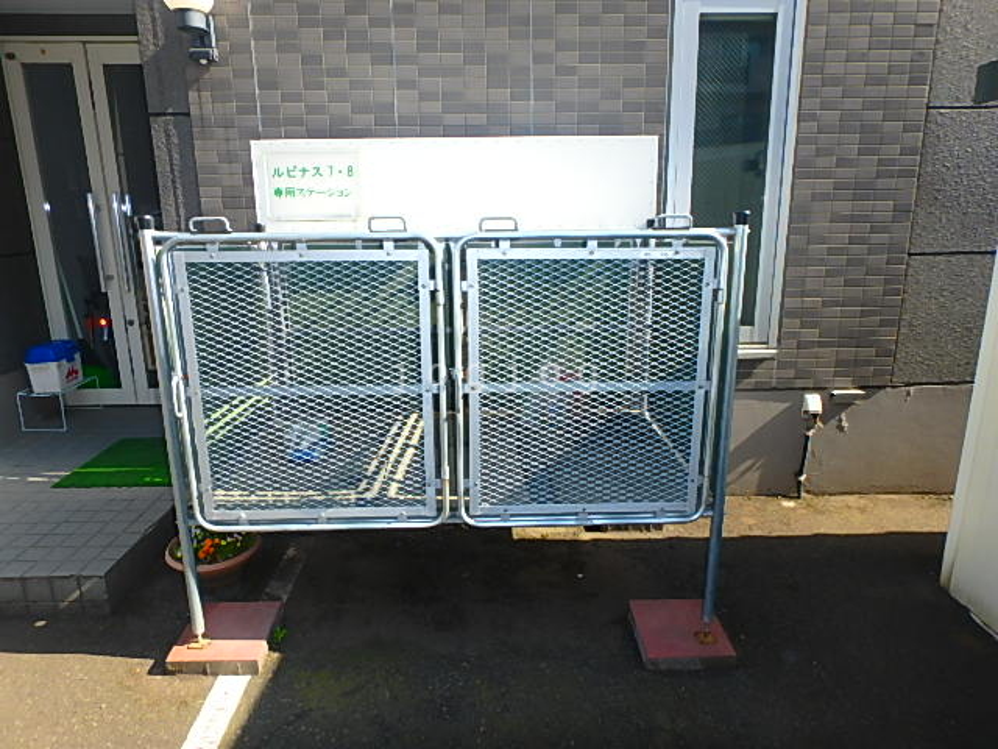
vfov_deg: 63.4
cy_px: 374
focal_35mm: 21
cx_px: 499
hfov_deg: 79.0
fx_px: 605
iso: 125
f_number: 3.5
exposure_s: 1/400
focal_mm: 3.7
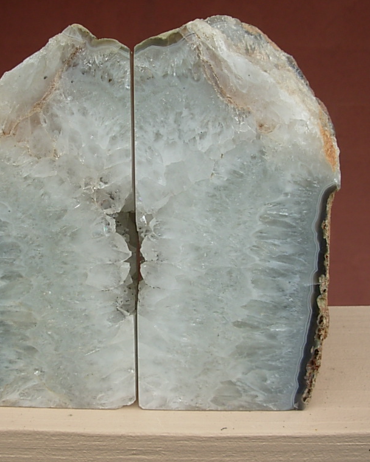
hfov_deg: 30.1
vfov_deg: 37.3
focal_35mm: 50
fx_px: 684
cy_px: 230
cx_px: 142
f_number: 2.9
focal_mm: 6.3
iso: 50
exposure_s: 1/512
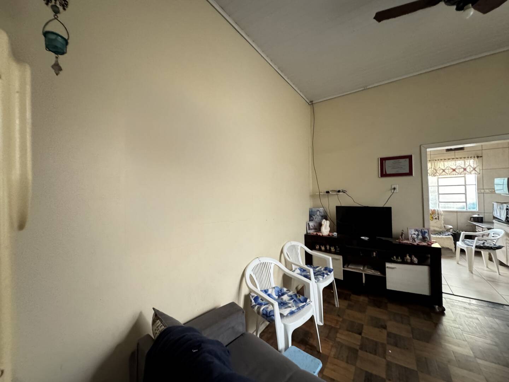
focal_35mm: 14
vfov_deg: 85.7
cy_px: 191
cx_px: 254
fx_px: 206
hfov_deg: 102.1
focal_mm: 2.22
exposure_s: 1/39
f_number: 2.2
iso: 1000
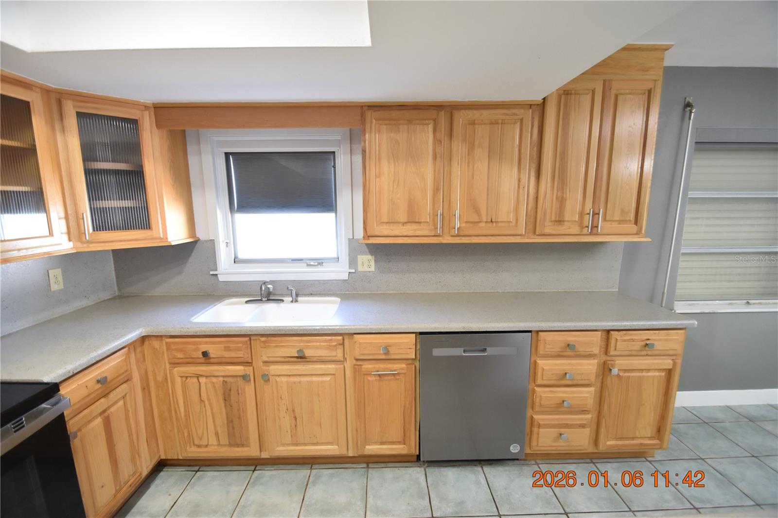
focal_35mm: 15
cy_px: 259
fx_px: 324
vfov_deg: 77.3
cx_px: 389
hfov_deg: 100.4
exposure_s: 1/45
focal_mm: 10
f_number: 3.5
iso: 800
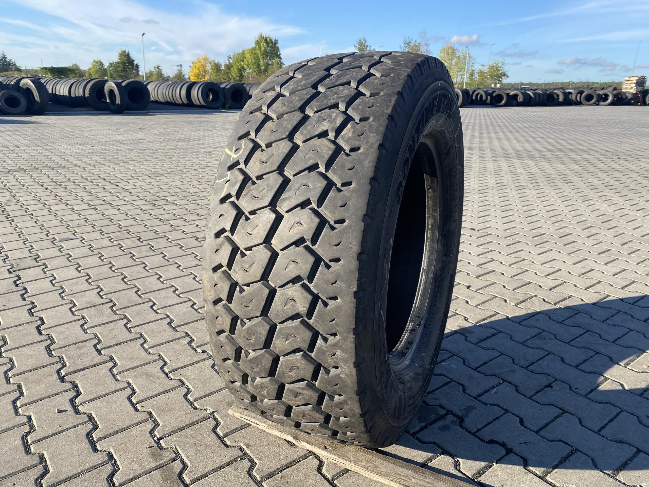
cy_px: 244
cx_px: 324
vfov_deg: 53.1
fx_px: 487
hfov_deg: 67.3
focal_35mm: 26
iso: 32
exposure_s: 1/1053
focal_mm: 4.25
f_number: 1.8
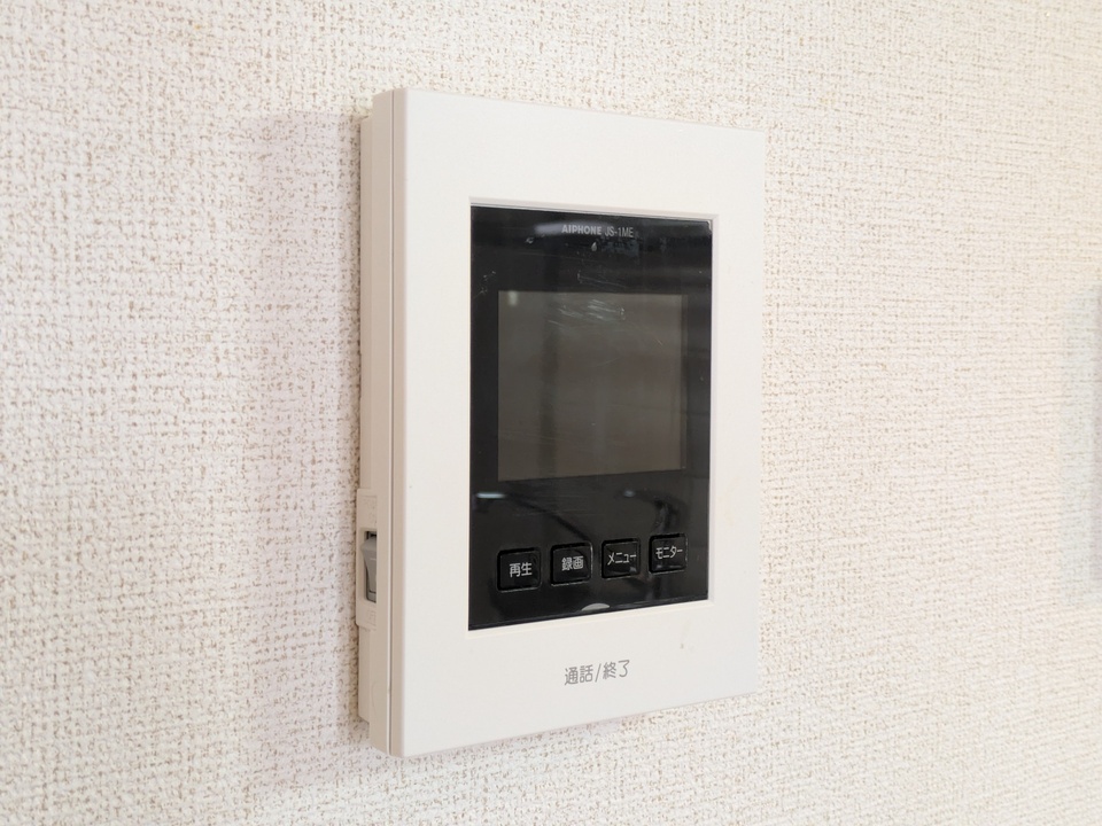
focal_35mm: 51
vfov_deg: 28.6
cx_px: 551
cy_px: 413
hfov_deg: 37.5
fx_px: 1624
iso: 153
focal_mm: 5.43
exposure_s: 1/24
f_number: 1.89
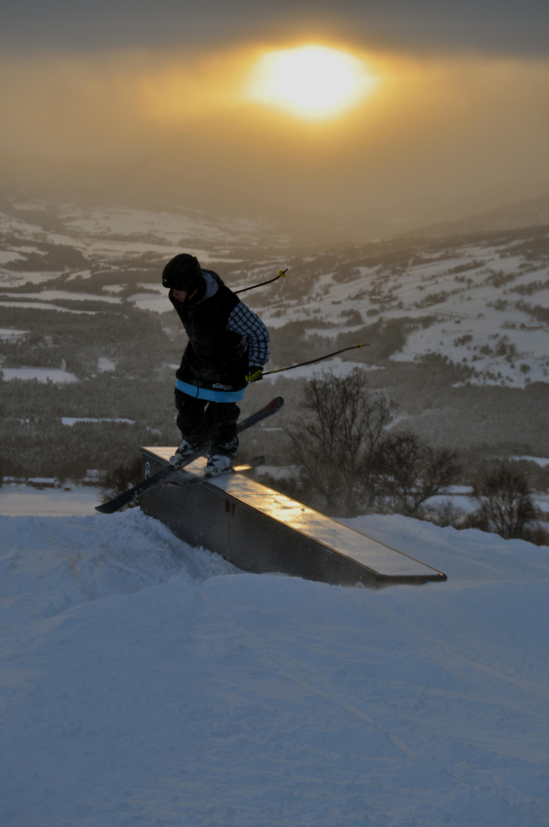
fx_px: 1892
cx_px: 274
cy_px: 414
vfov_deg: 24.6
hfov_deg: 16.5
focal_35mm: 82
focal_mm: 55
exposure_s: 1/250
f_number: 8
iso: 200
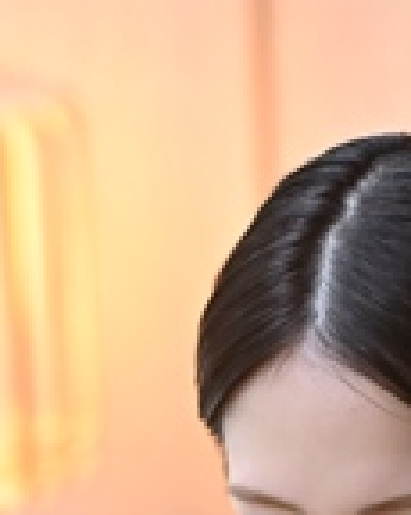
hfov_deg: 5.5
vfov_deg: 6.5
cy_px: 1295
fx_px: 4308
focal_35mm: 283
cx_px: 189
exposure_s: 1/200
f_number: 1.3
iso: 1000
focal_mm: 35
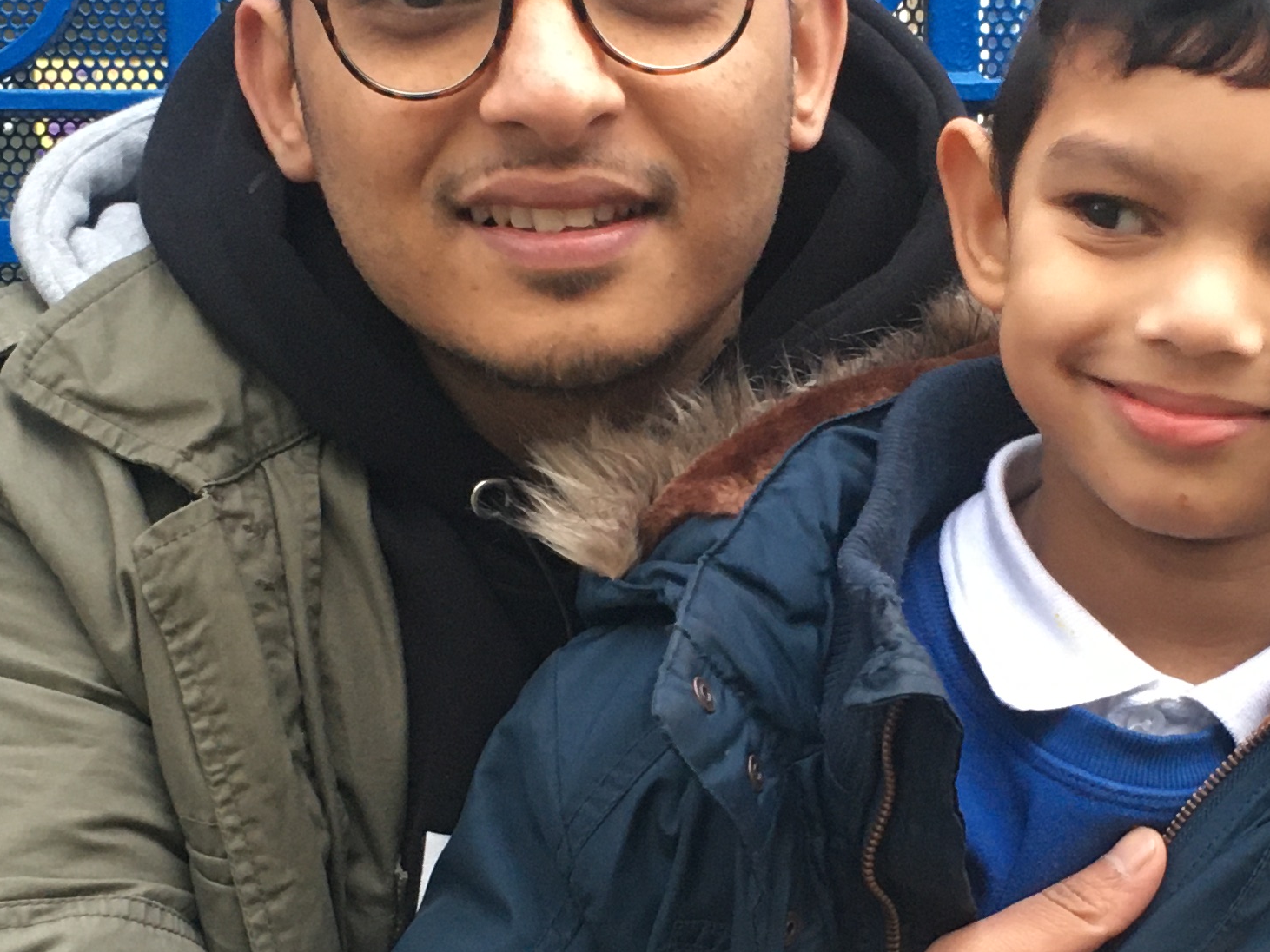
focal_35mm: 80
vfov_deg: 18.4
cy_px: 662
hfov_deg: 24.4
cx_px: 787
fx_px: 2935
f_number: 2.2
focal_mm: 4.15
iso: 160
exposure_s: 1/33
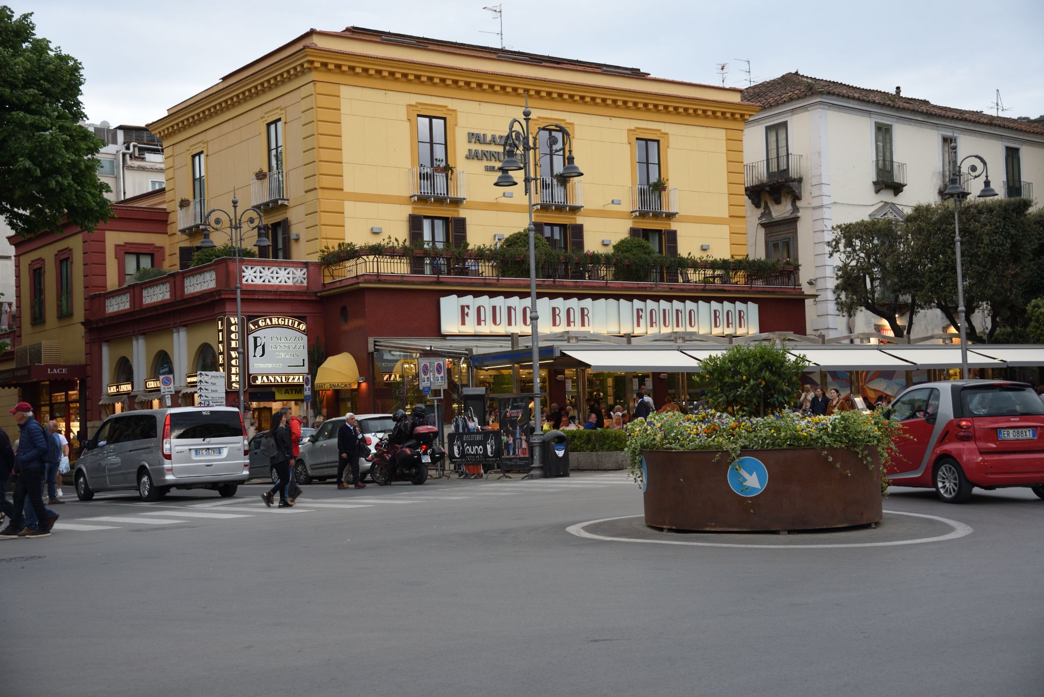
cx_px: 522
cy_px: 348
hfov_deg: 41.1
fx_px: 1392
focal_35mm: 48
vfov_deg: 28.1
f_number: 4.5
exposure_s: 1/125
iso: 500
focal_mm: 48
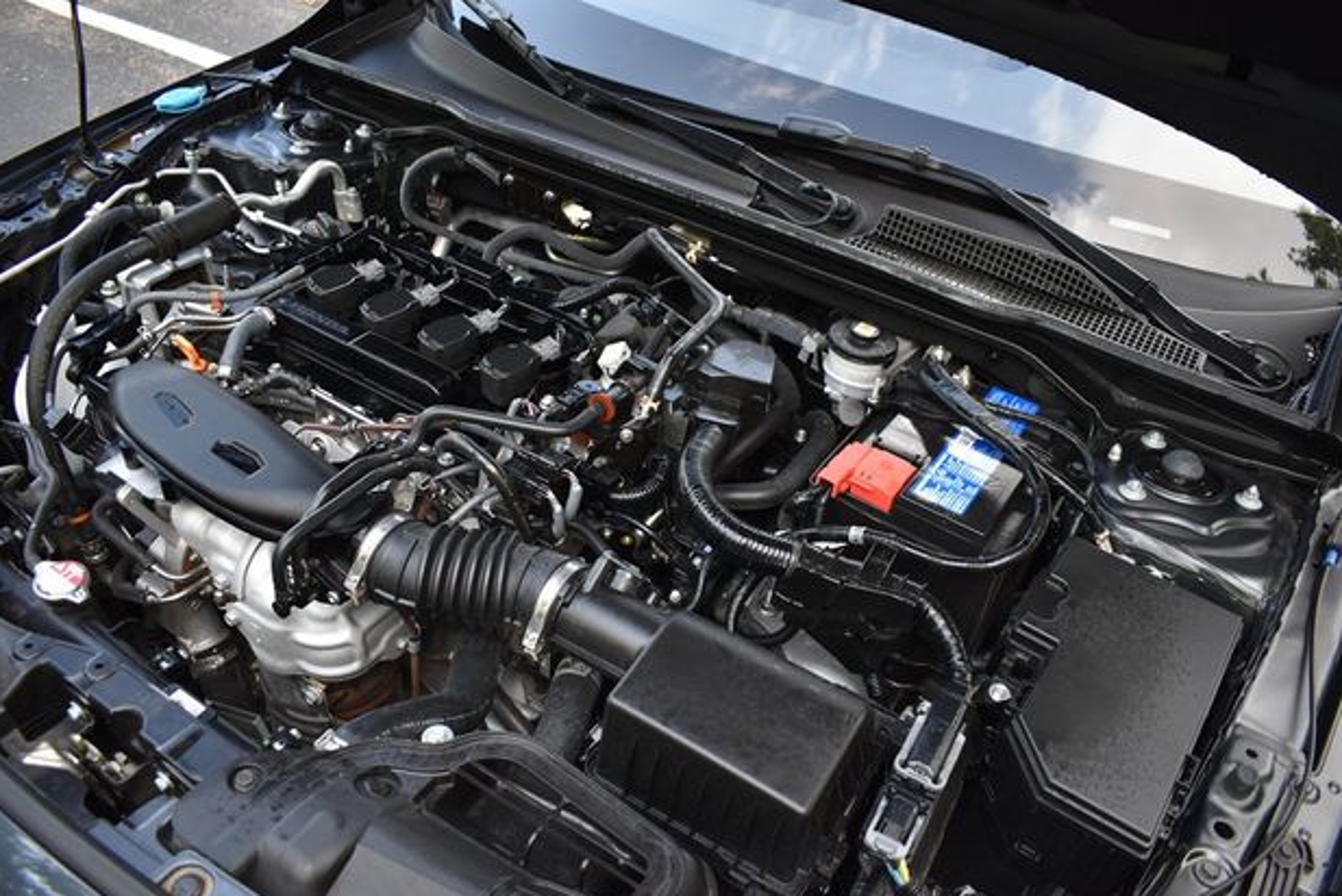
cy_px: 462
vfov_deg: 46.4
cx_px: 687
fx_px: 1044
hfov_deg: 65.4
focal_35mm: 28
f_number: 3.5
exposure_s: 1/250
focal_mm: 18
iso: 400
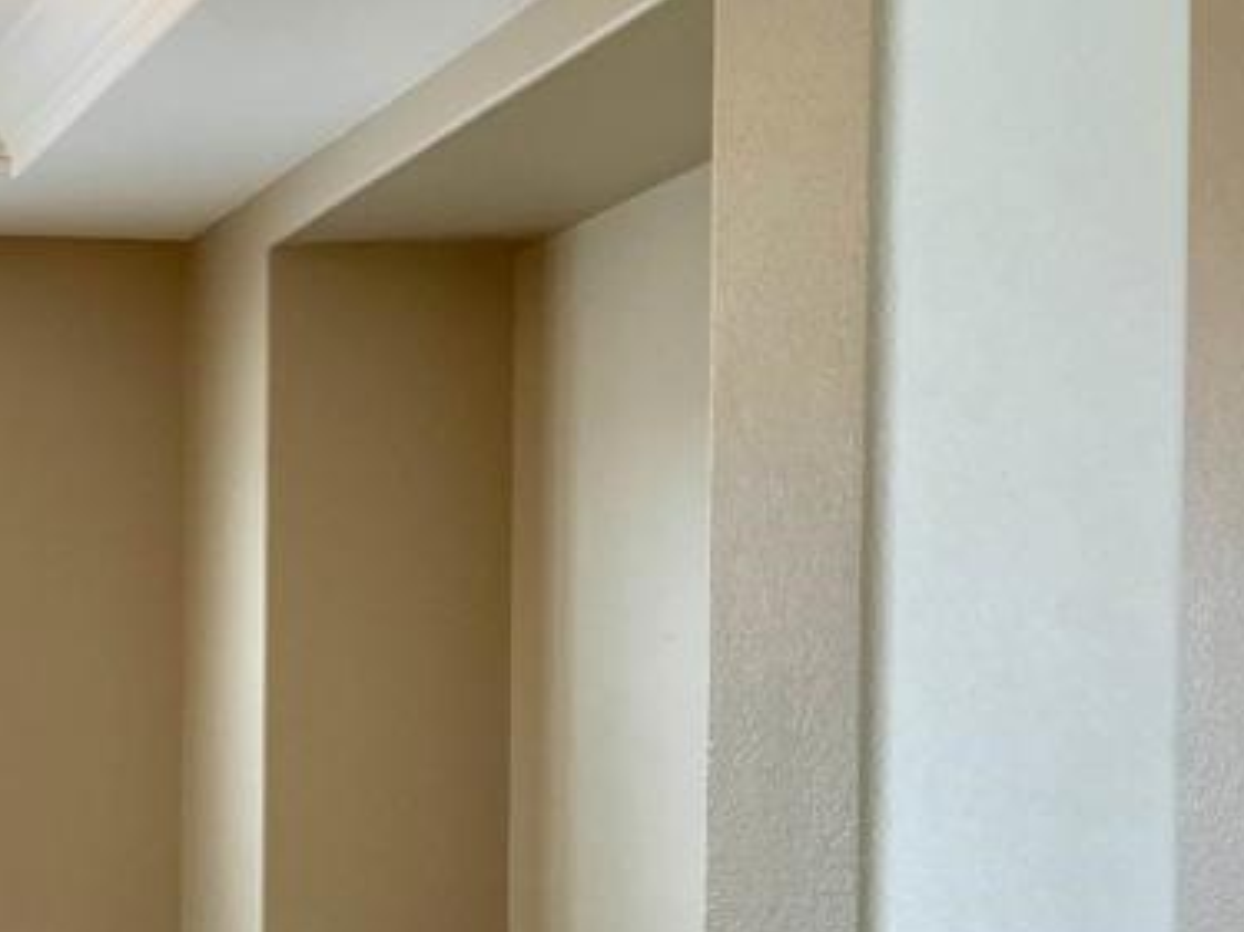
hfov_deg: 24.6
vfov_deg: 20.3
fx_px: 2551
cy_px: 842
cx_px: -272
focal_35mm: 71
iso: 125
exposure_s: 1/120
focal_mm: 5.1
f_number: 1.6
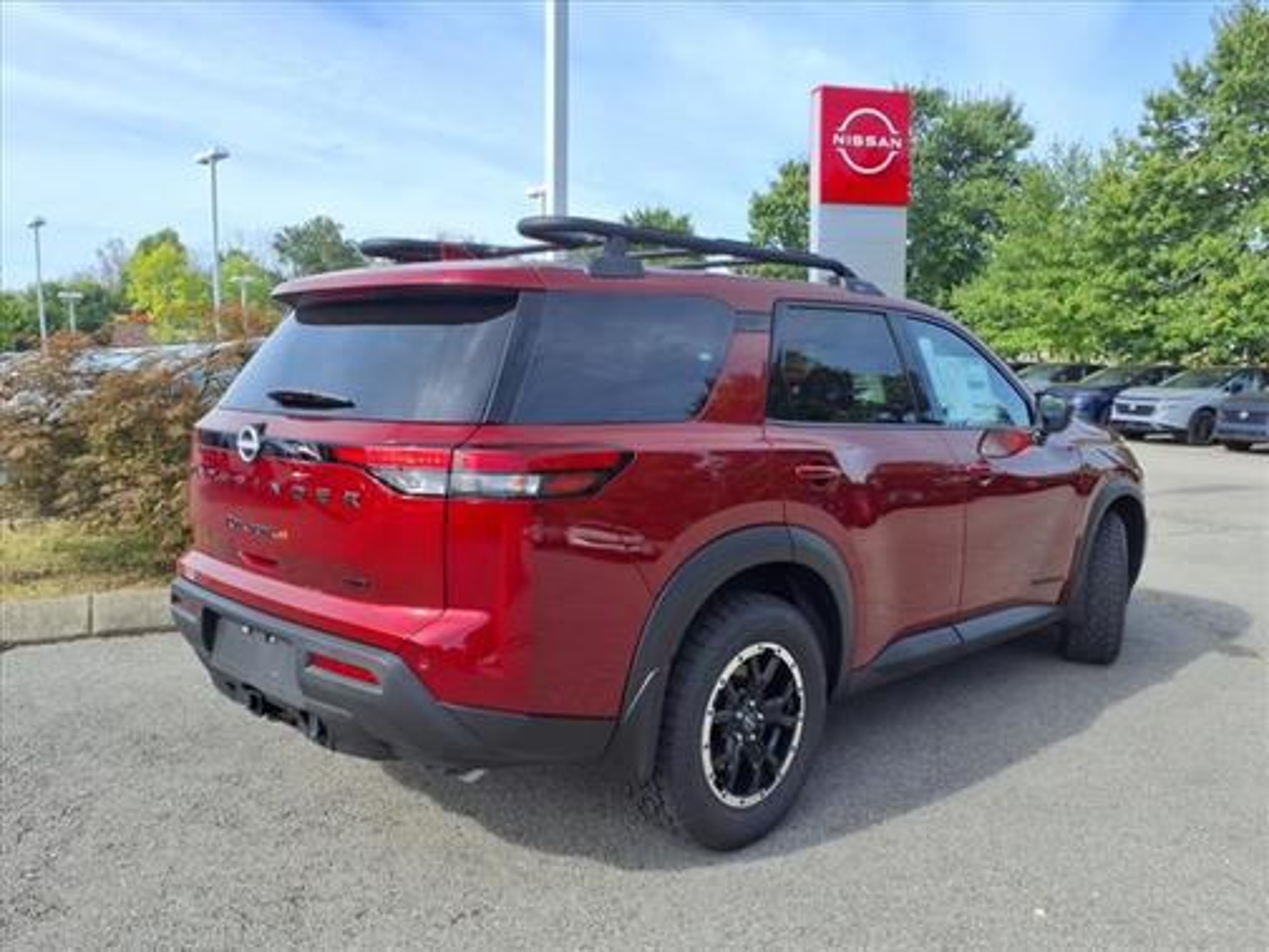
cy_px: 476
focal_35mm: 27
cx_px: 634
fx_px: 990
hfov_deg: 65.3
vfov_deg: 51.4
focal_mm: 3.58
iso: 40
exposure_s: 1/1429
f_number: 1.9
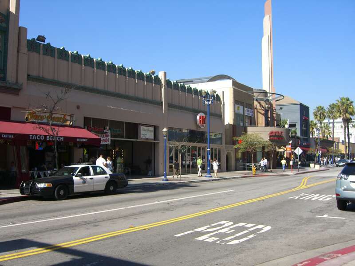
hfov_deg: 49.0
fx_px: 390
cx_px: 178
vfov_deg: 37.7
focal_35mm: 38
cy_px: 133
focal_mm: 7.9
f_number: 4
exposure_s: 1/500
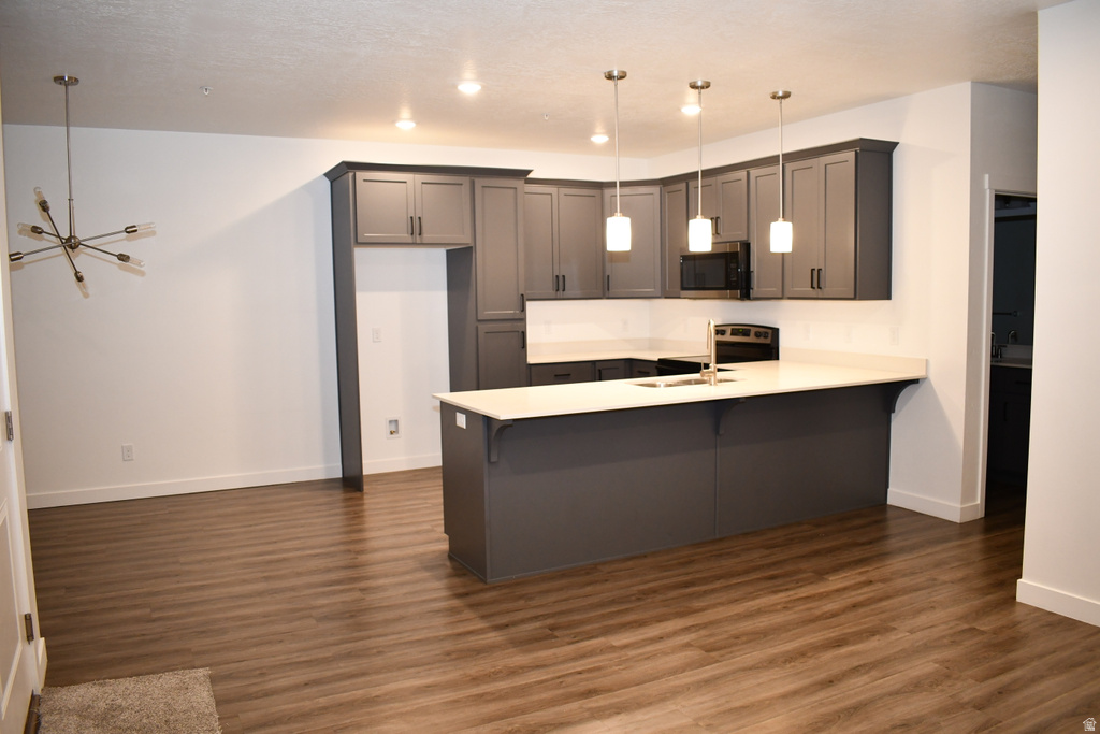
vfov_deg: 47.9
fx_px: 825
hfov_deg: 67.4
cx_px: 550
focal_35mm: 27
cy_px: 367
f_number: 4
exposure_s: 1/60
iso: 1100
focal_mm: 18
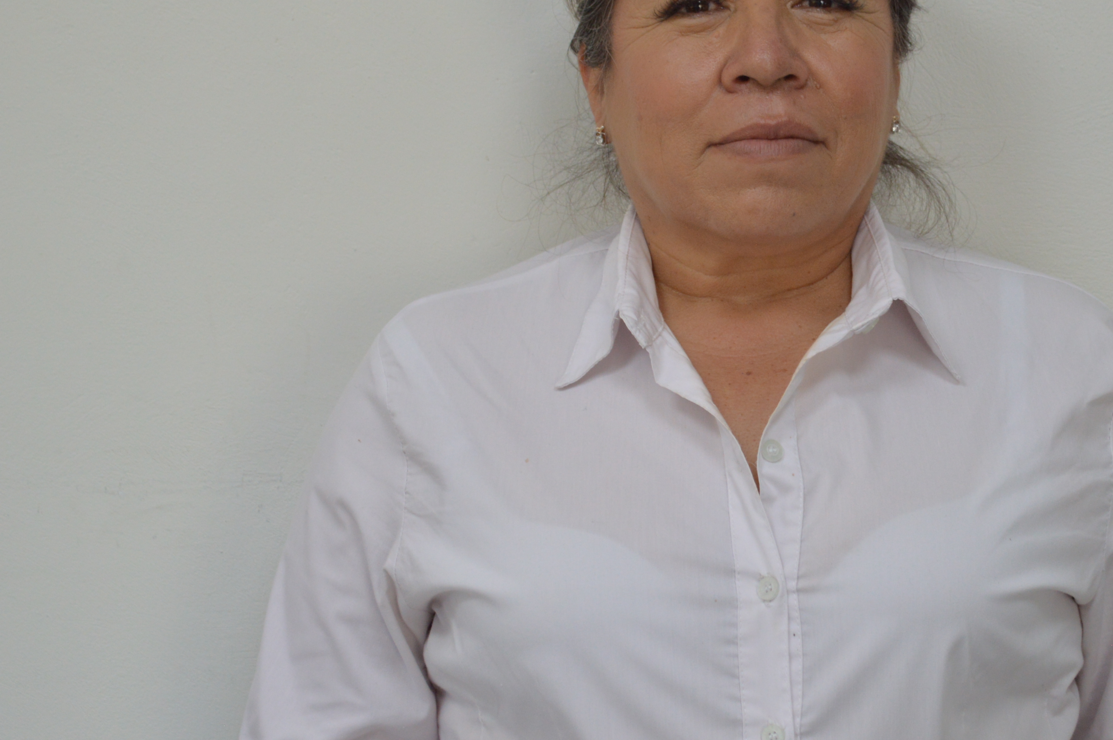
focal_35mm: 92
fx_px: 2842
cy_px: 302
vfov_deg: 14.8
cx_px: 744
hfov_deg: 22.1
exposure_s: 1/60
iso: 400
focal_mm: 40
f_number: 5.3
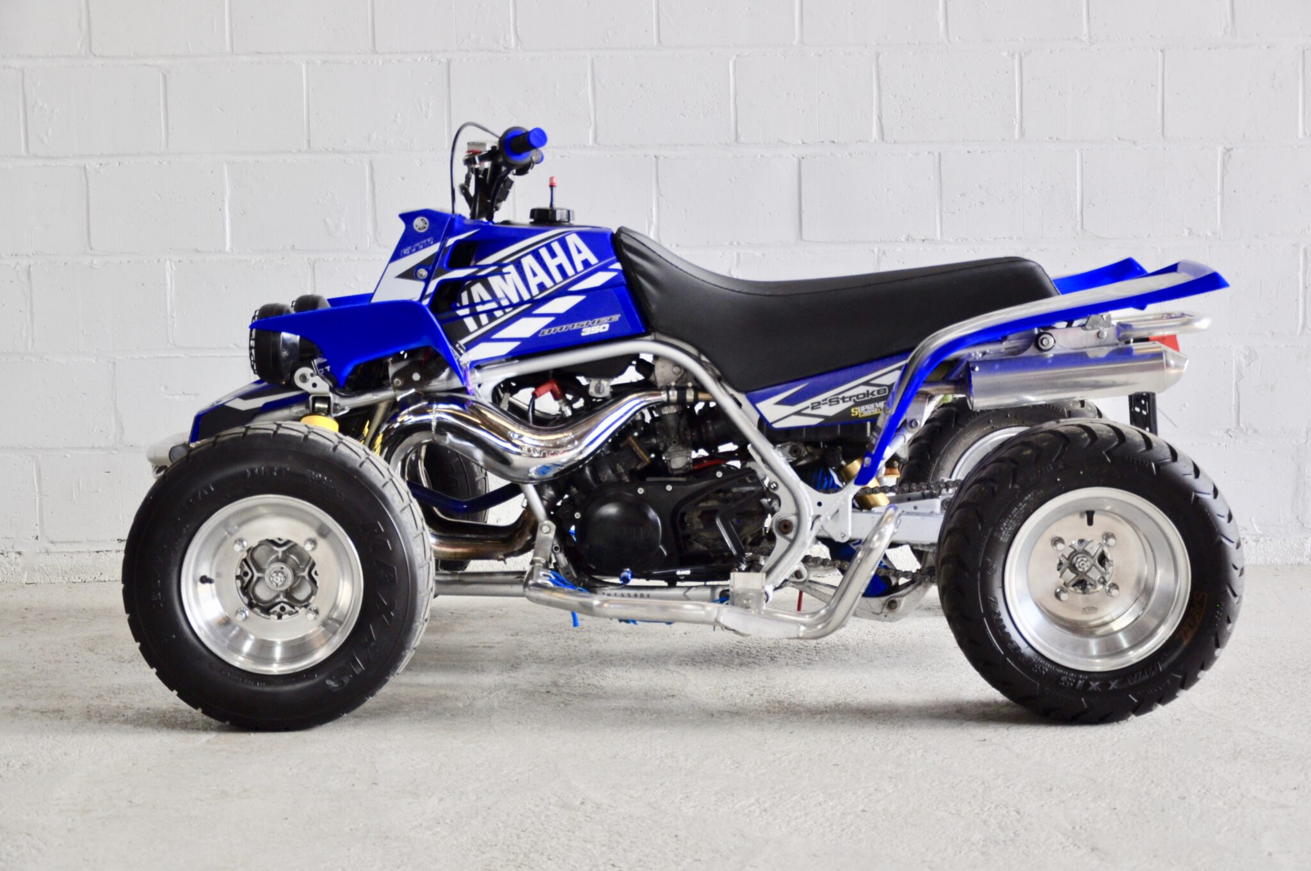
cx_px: 656
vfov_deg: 21.5
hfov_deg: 31.9
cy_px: 436
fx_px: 2291
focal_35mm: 63
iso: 400
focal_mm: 42
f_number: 4.8
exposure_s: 1/60
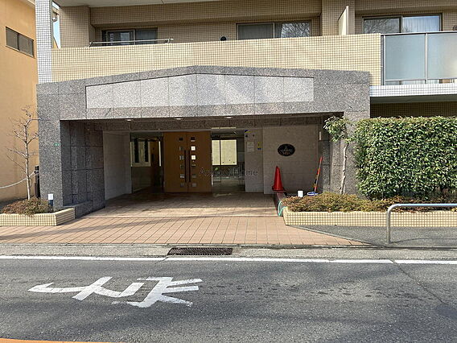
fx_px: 370
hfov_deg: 63.4
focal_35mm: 28
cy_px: 172
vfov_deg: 49.7
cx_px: 228
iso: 20
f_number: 1.8
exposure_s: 1/252
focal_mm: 3.99
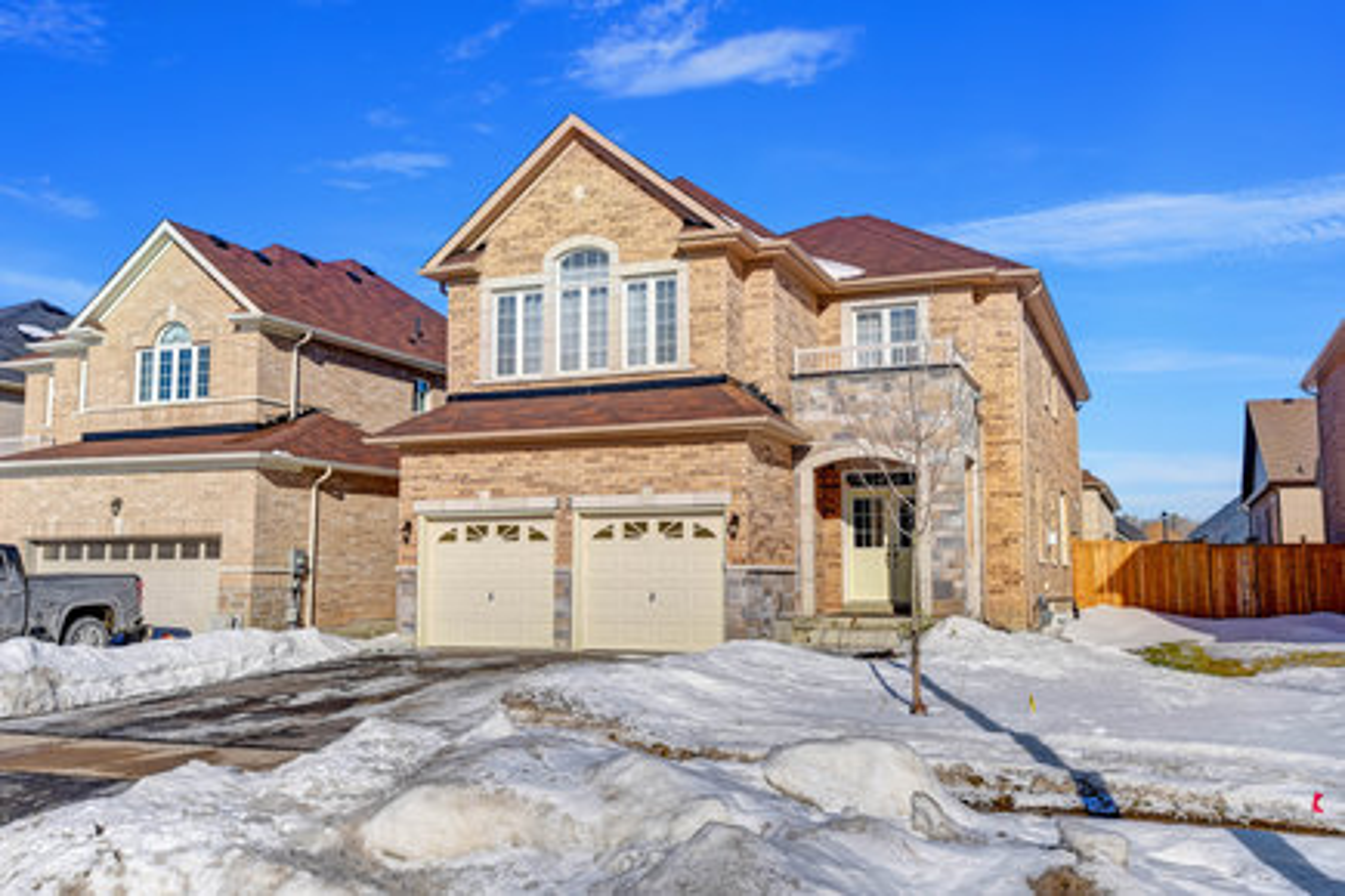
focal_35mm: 30
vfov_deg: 43.6
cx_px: 672
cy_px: 448
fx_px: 1121
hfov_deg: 61.9
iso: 100
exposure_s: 1/800
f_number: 8
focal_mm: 30
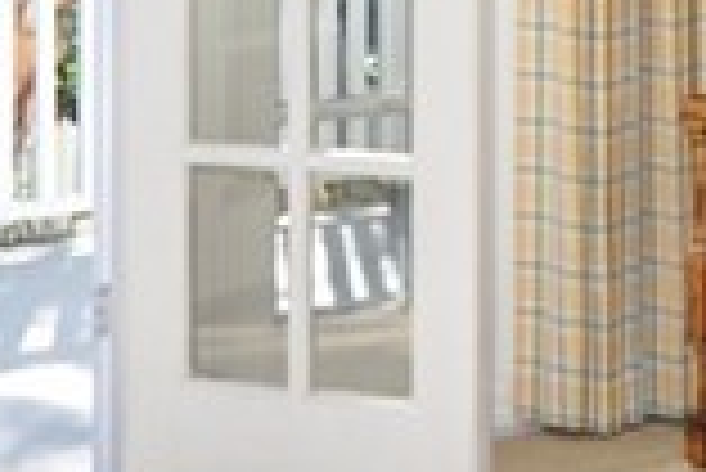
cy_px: -117
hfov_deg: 16.7
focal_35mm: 117
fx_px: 2297
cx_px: 863
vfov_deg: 11.5
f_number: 7.1
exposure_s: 1/100
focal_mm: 12
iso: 400
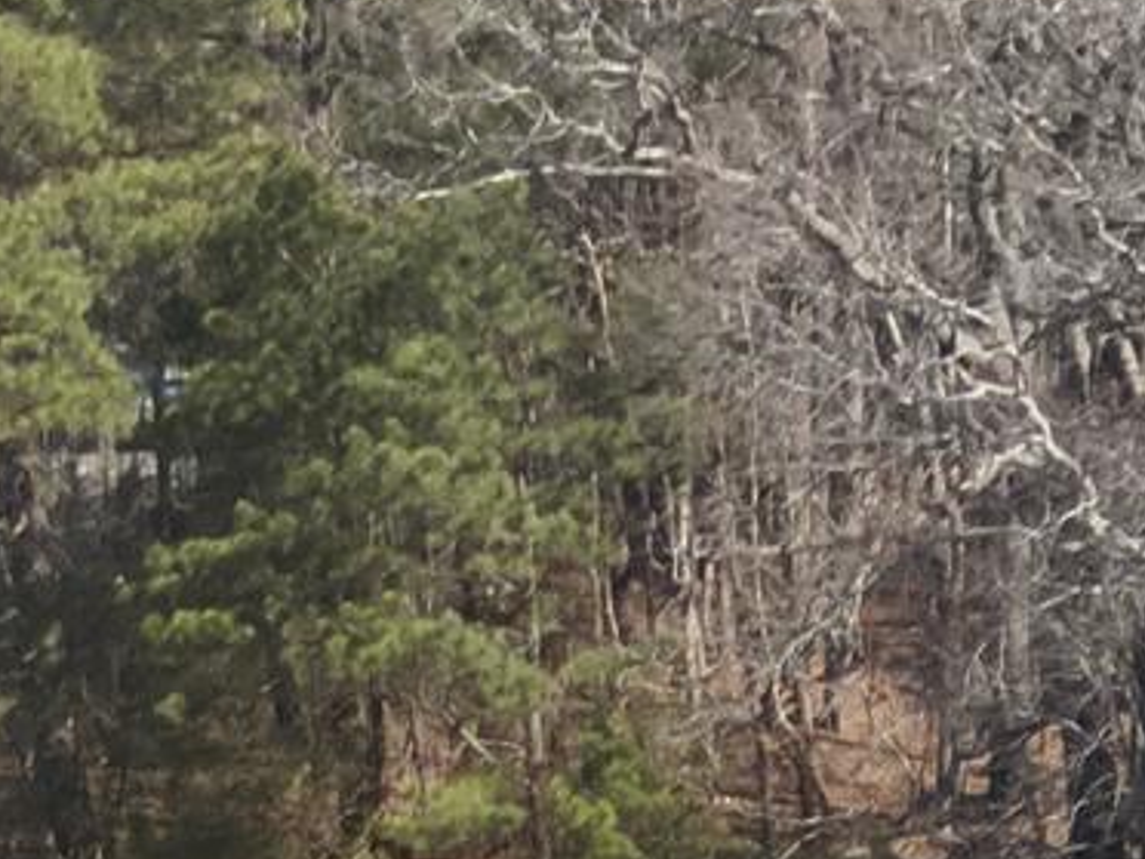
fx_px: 4366
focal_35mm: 132
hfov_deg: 14.9
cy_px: 2269
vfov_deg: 9.6
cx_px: 529
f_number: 2.8
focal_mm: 4.4
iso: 100
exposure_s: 1/800
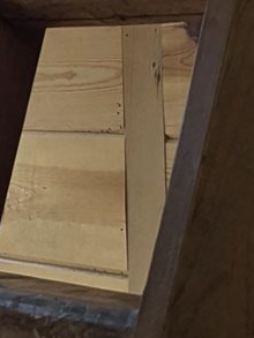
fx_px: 1848
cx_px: -145
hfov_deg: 7.7
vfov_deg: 10.2
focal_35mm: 189
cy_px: -110
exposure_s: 1/120
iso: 34
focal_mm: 6.81
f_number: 1.85
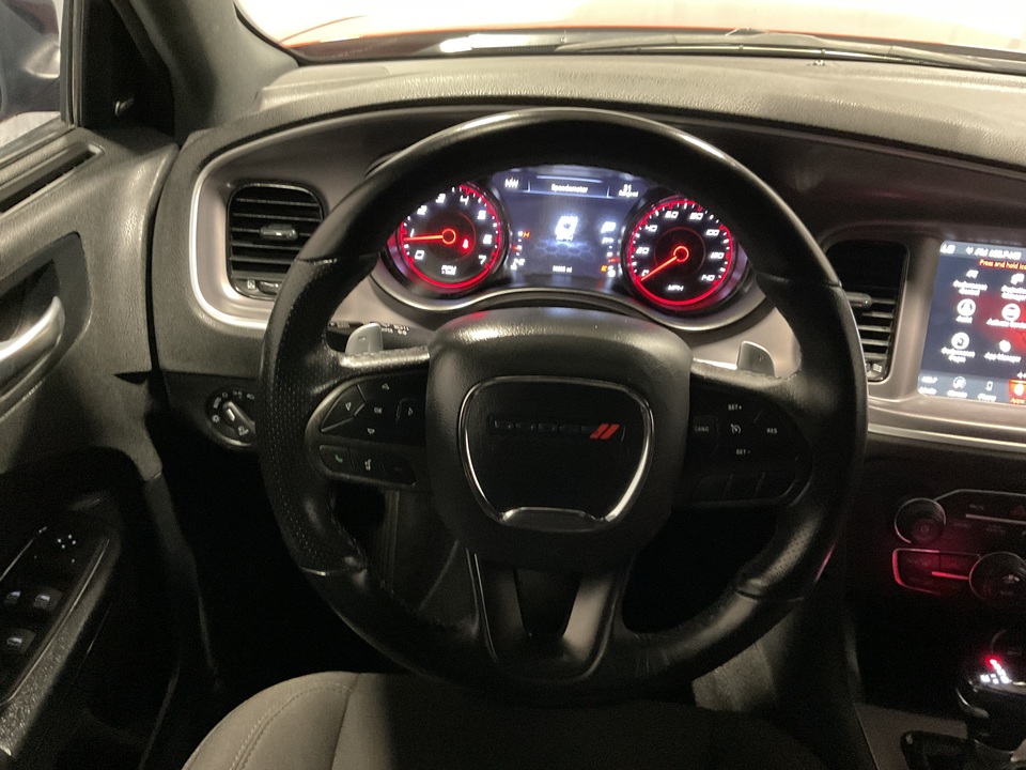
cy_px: 385
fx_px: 860
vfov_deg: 48.2
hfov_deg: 61.7
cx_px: 513
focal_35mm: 29
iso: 500
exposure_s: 1/20
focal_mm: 3
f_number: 1.8
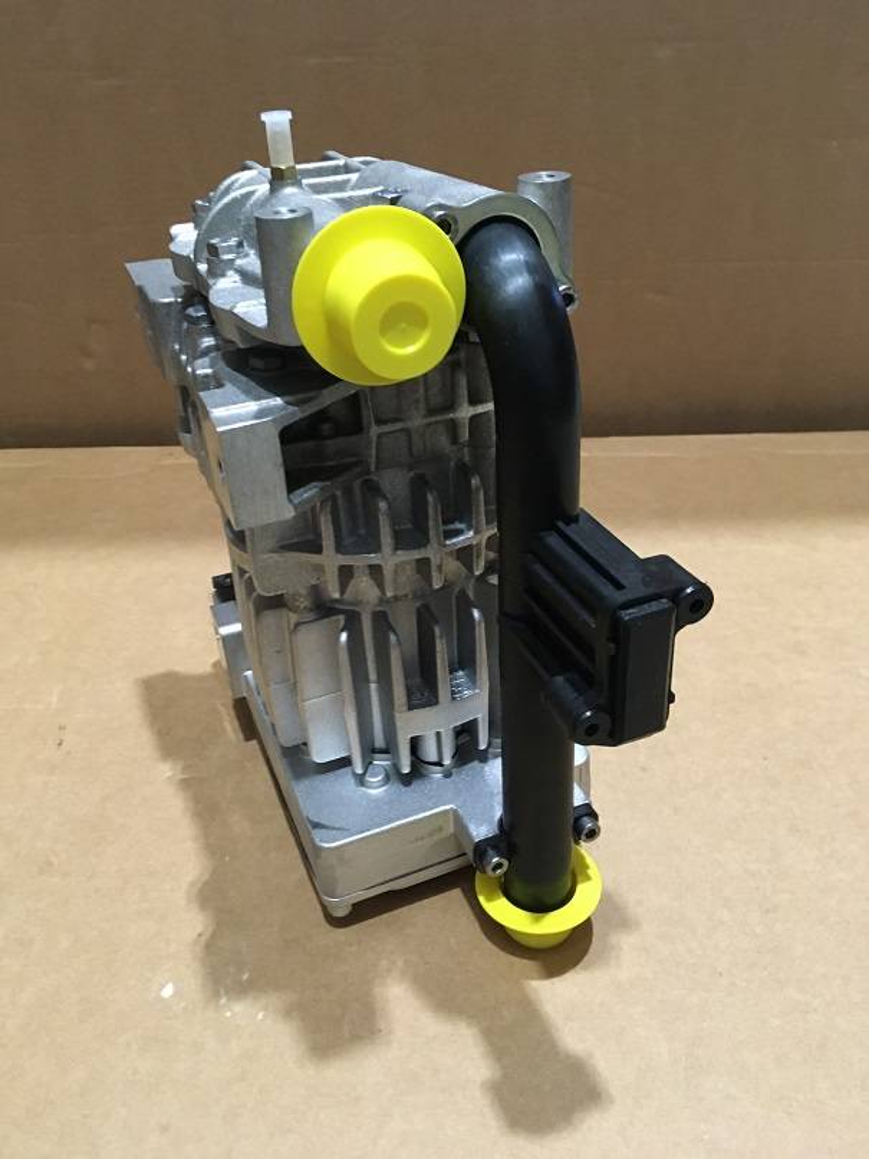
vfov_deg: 61.7
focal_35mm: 29
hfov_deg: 48.2
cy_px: 580
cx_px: 434
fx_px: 971
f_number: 2.2
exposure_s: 1/20
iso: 200
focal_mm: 4.15
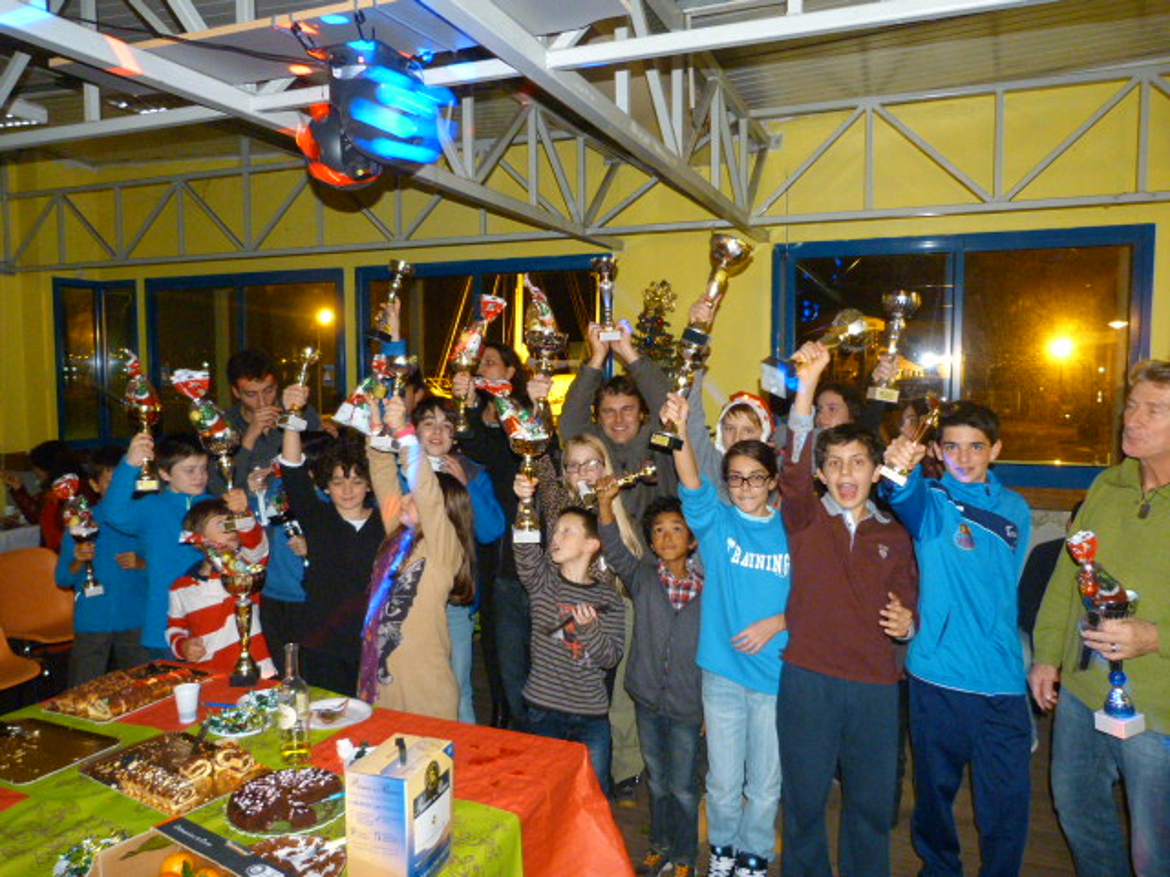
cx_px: 585
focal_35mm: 25
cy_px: 438
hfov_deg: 69.4
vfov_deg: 54.9
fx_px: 845
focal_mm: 4.5
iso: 320
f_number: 2.8
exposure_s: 1/8
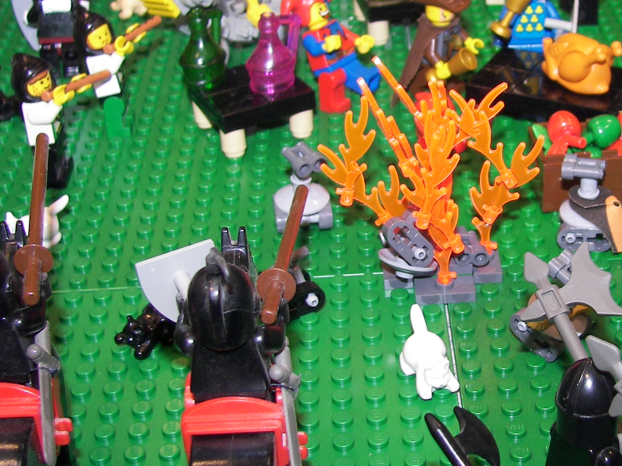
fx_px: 1258
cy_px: 188
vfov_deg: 21.0
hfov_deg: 27.3
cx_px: 490
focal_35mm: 70
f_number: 2.8
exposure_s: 1/30
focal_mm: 6
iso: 64
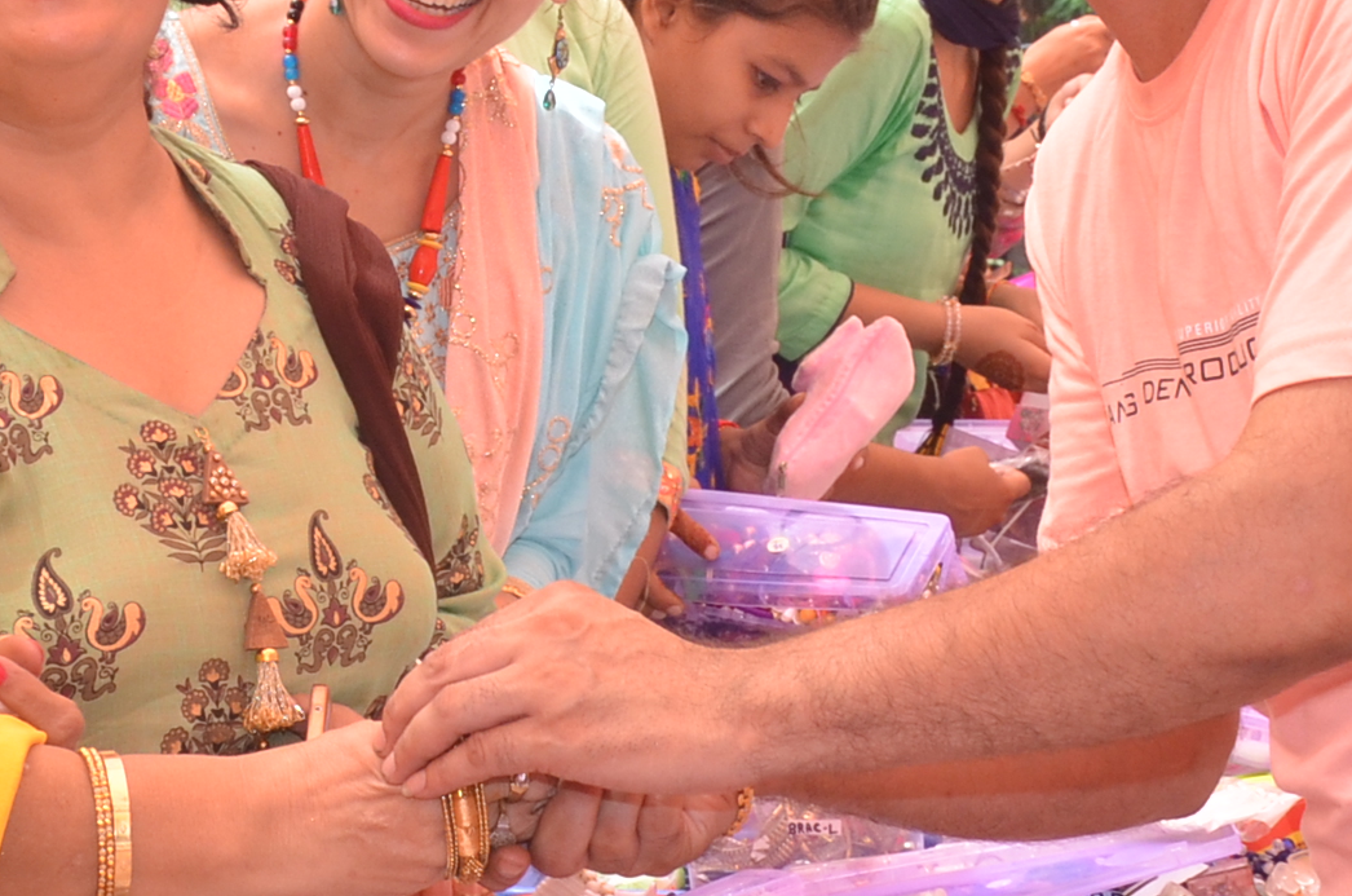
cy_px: 513
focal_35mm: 159
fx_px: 5959
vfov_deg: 8.6
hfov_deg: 12.9
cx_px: 328
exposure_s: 1/125
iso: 400
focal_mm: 30
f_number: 8
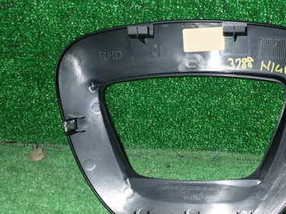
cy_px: 119
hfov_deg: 37.8
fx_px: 413
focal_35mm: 50
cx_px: 190
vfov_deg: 29.1
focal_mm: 5.4
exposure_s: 1/30
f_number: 6.3
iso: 800
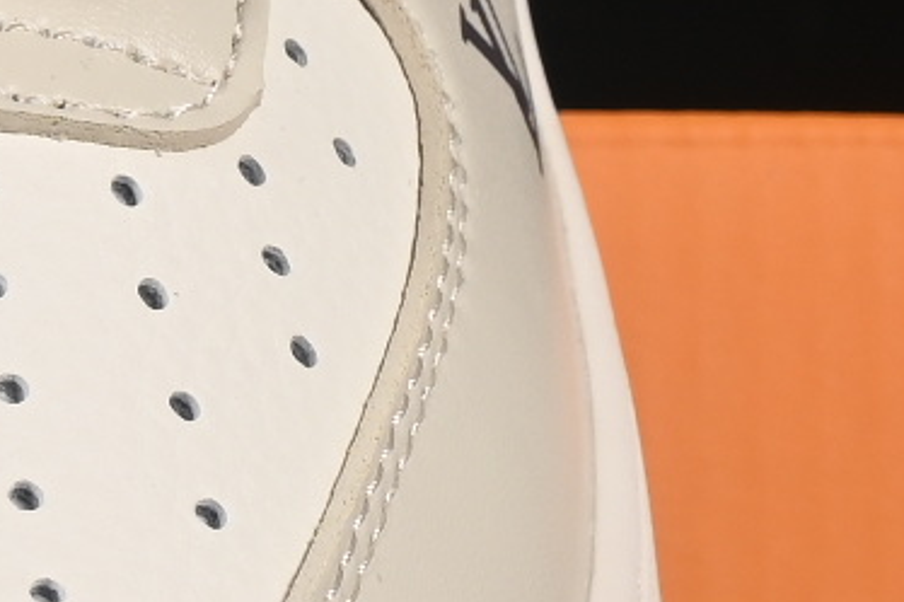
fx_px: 14030
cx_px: -945
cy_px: 126
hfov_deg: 3.7
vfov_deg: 2.5
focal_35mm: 559
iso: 160
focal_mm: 50
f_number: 8
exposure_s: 1/80
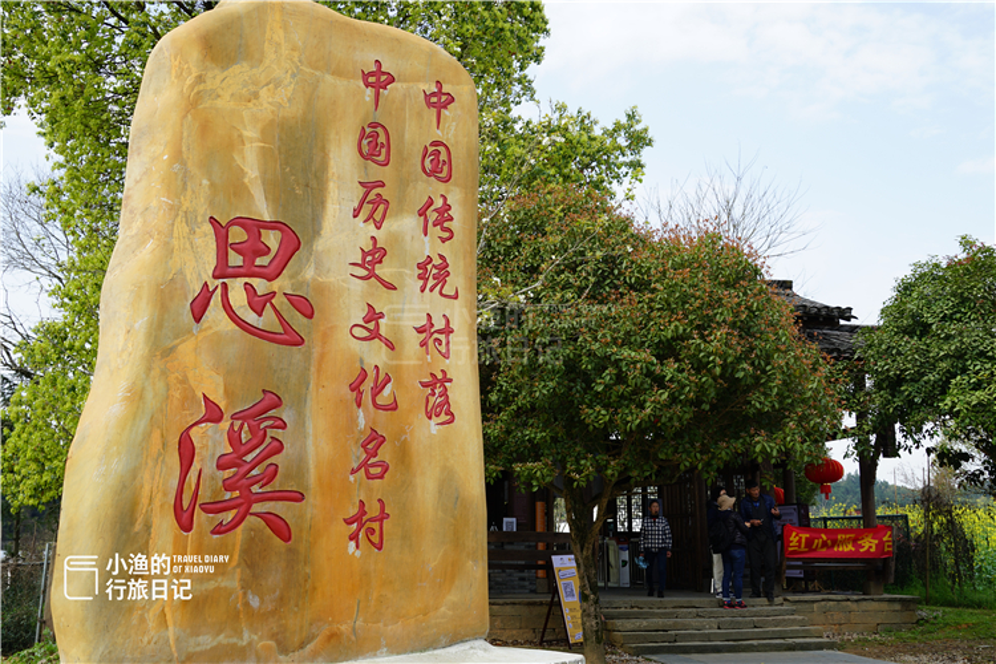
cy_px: 332
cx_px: 498
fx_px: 941
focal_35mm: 34
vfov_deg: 38.9
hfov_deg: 55.8
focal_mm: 34
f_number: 9
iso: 100
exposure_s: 1/80
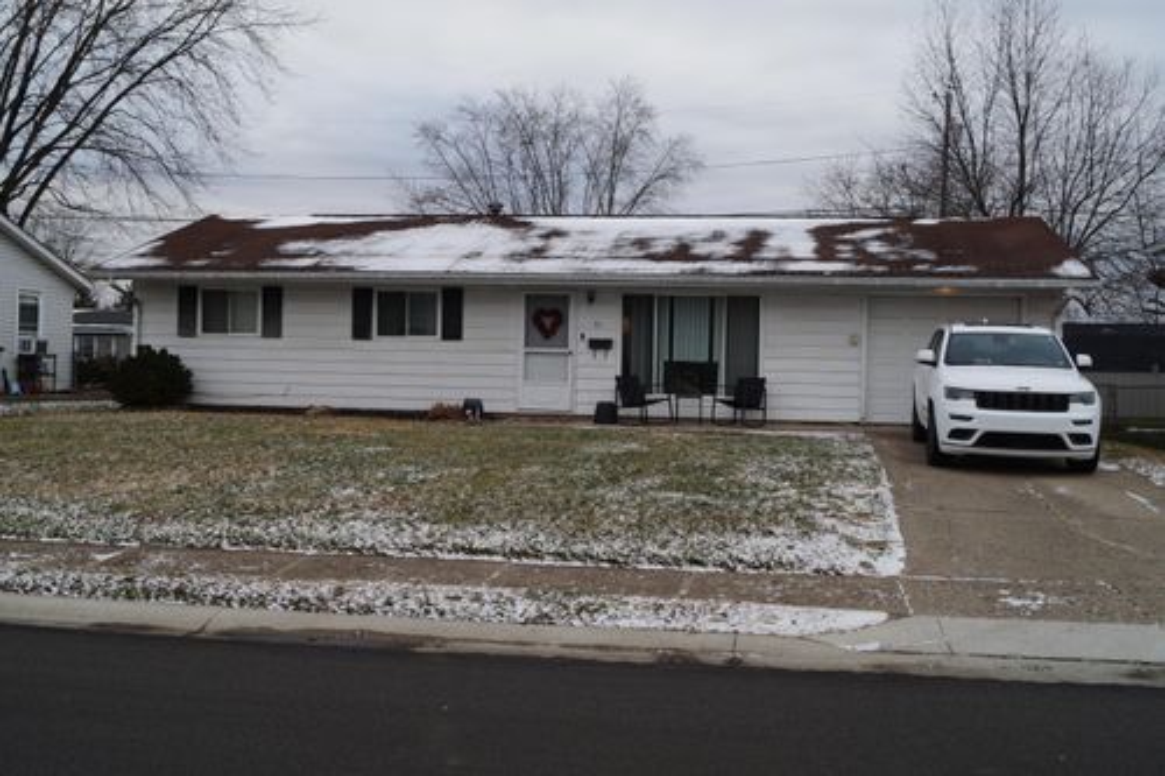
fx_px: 1165
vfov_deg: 36.8
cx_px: 582
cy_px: 388
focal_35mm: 36
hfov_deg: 53.1
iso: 100
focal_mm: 24
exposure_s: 1/100
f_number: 6.3
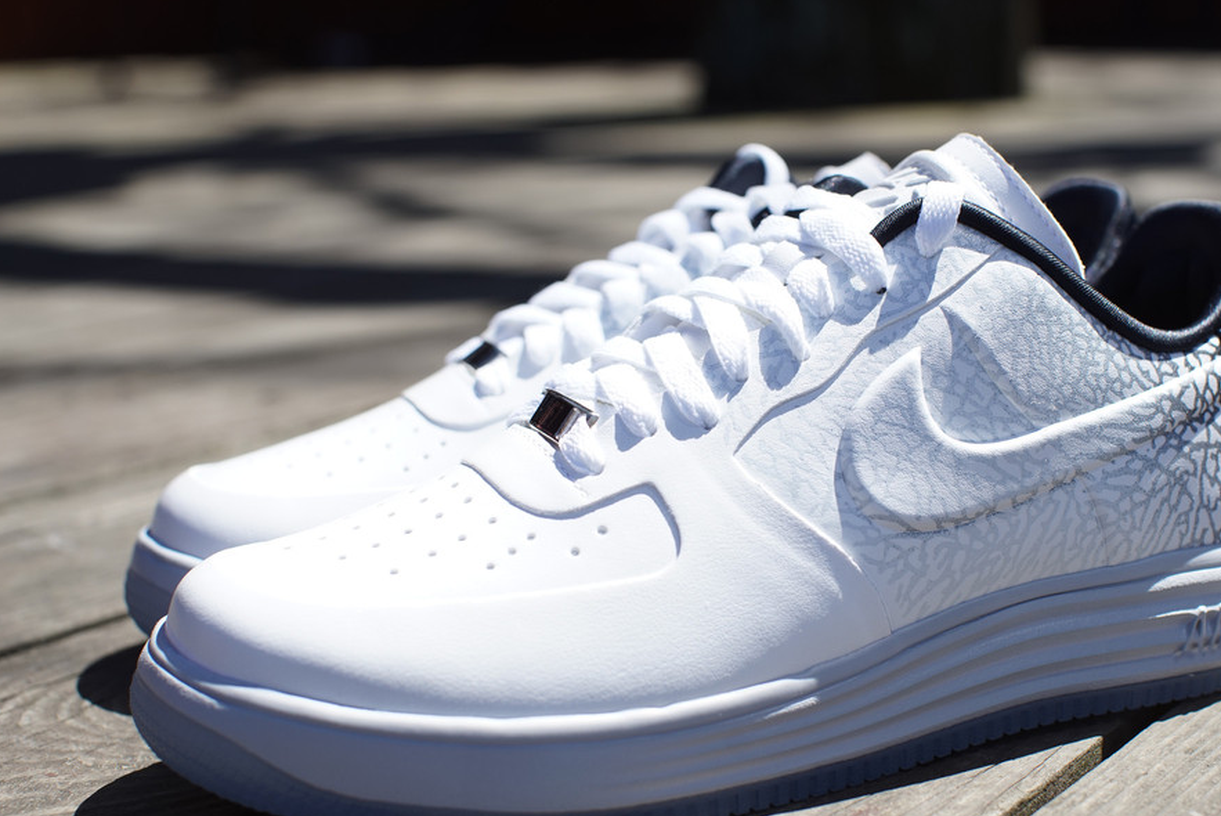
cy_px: 412
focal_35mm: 58
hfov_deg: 34.4
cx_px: 700
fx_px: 1968
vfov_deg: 23.4
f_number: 5.6
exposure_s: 1/800
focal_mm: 50
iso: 200
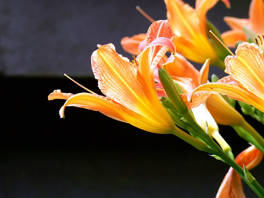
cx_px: 132
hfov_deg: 9.0
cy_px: 99
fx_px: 1685
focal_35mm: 221
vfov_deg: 6.7
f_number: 4
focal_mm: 36.9
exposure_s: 1/125
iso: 100
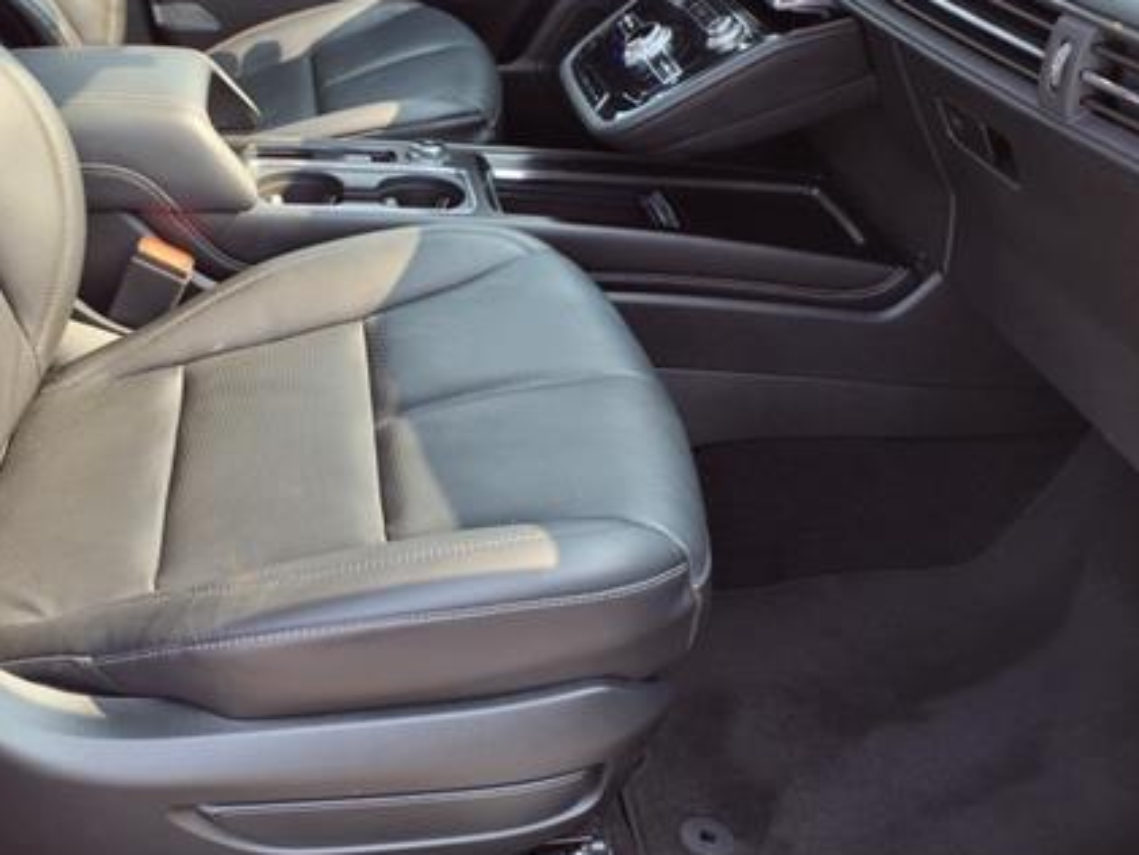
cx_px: 430
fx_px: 1349
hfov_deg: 45.4
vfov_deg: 35.0
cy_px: 325
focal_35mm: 41
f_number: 1.9
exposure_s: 1/143
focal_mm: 3.58
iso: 40
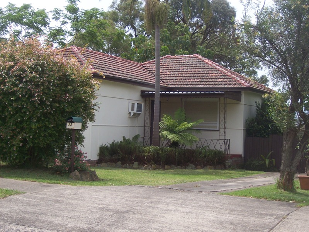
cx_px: 154
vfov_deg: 26.1
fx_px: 500
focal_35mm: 56
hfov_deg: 34.3
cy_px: 116
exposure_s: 1/640
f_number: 3.6
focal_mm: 9.6
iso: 80
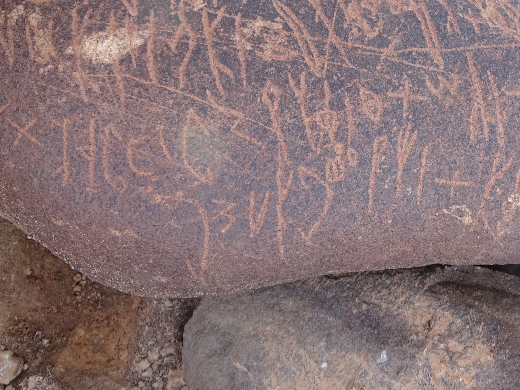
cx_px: 417
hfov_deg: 44.5
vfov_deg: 35.4
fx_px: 601
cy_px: 110
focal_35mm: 40
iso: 80
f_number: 3.5
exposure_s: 1/80
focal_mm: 4.1
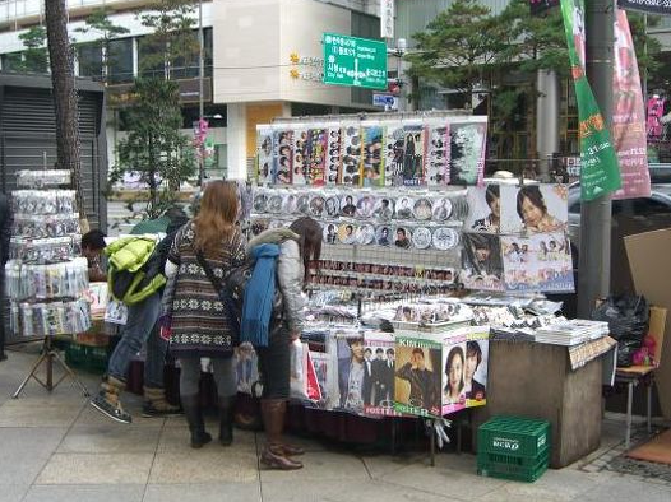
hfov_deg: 40.4
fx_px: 911
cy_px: 285
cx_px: 329
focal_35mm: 47
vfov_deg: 30.8
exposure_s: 1/100
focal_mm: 7.9
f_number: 2.8
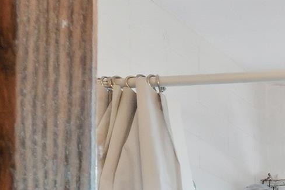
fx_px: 610
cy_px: 446
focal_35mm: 77
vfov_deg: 13.4
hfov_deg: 14.6
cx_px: 703
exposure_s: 1/400
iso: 640
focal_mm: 10
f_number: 9
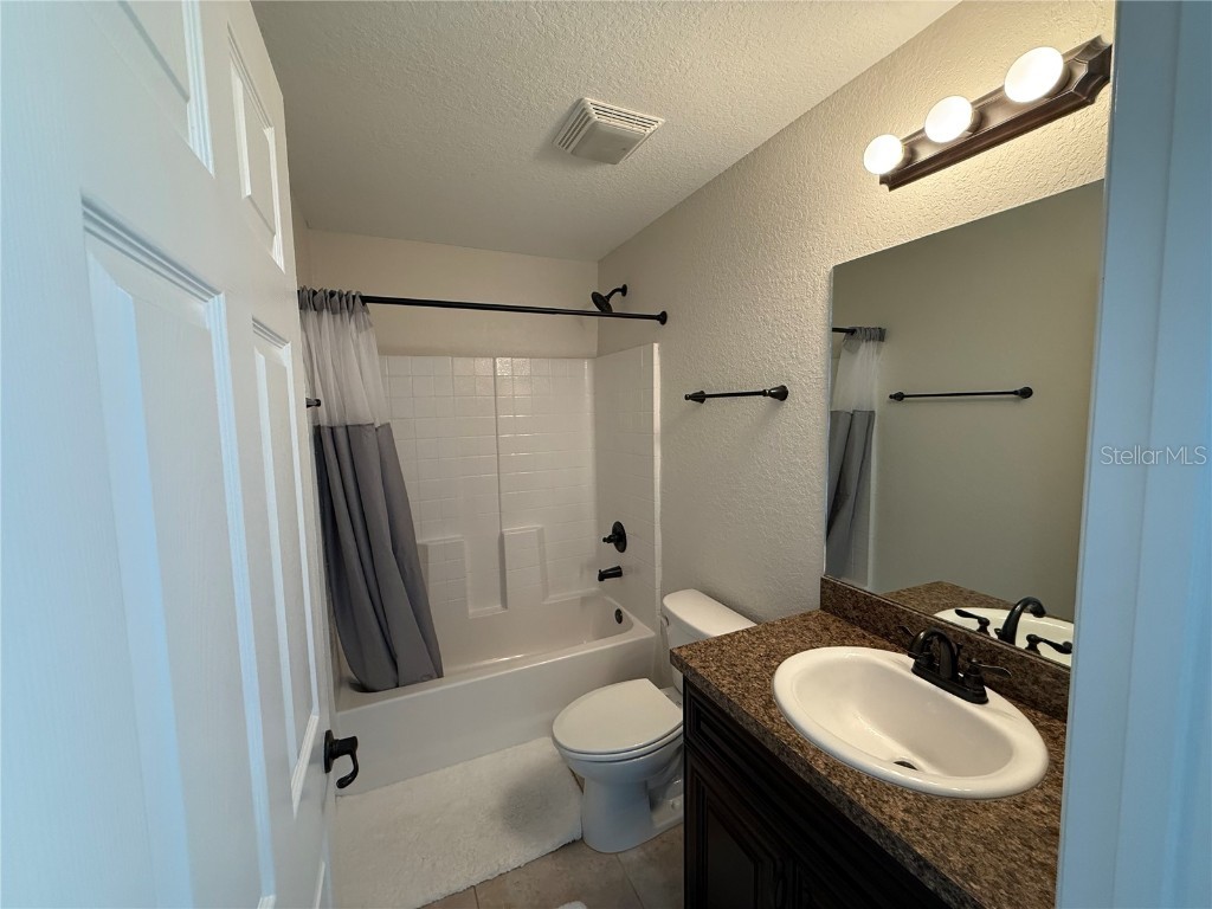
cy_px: 454
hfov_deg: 102.1
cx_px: 606
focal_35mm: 14
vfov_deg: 85.7
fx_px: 490
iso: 320
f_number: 2.2
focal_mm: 2.22
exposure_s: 1/120
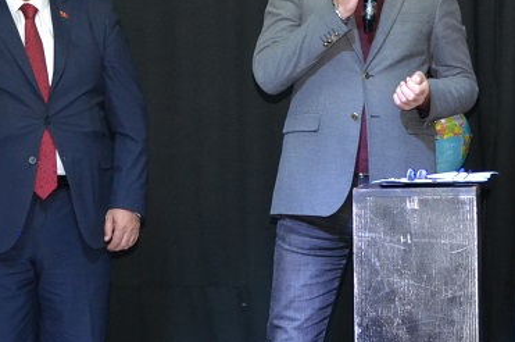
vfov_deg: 7.5
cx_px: 329
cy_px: 81
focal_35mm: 182
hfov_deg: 11.3
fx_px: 2599
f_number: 4
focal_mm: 30
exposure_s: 1/60
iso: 800
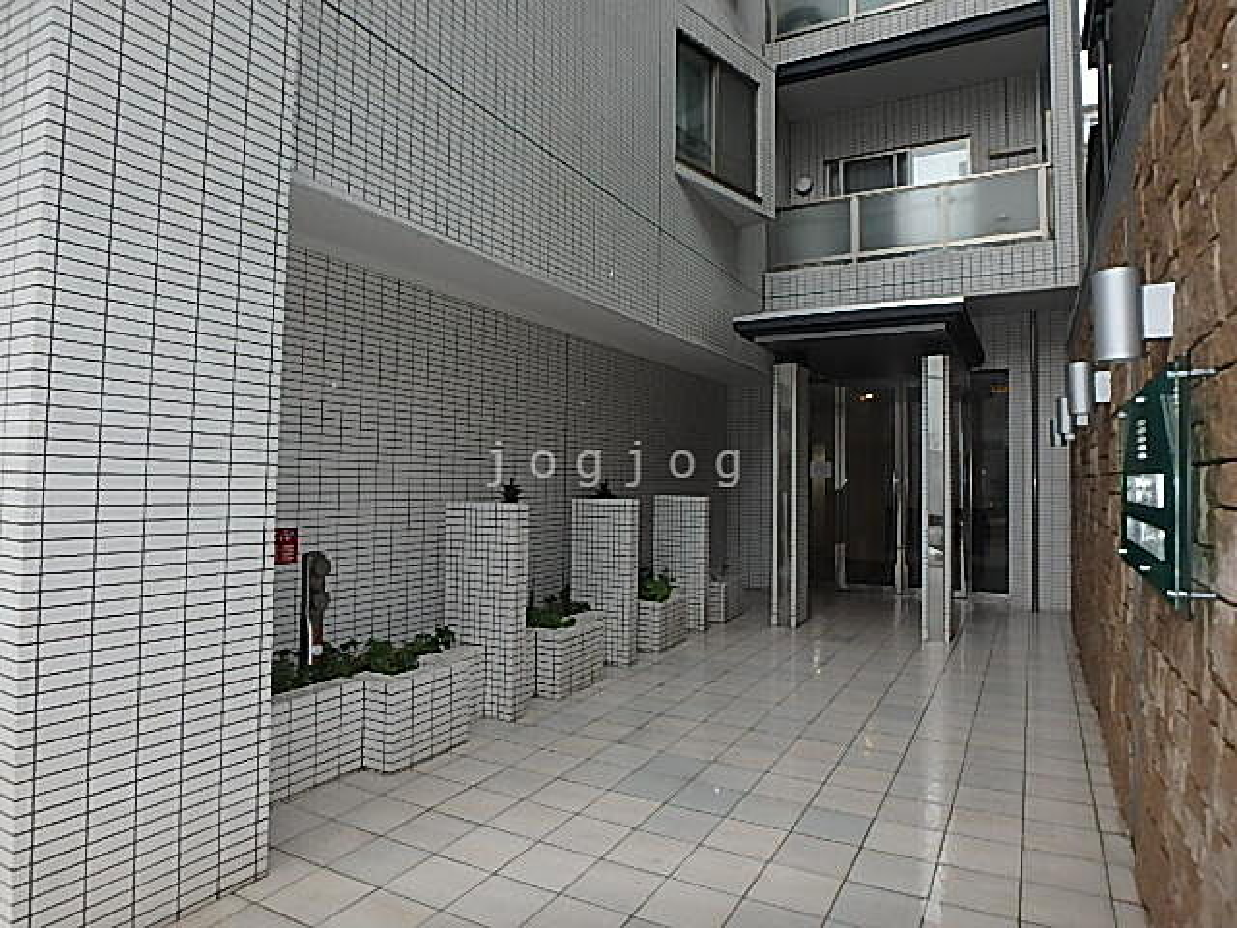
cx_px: 618
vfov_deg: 63.4
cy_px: 464
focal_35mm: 21
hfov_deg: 79.0
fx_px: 750
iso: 200
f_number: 3.5
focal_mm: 3.7
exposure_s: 1/60
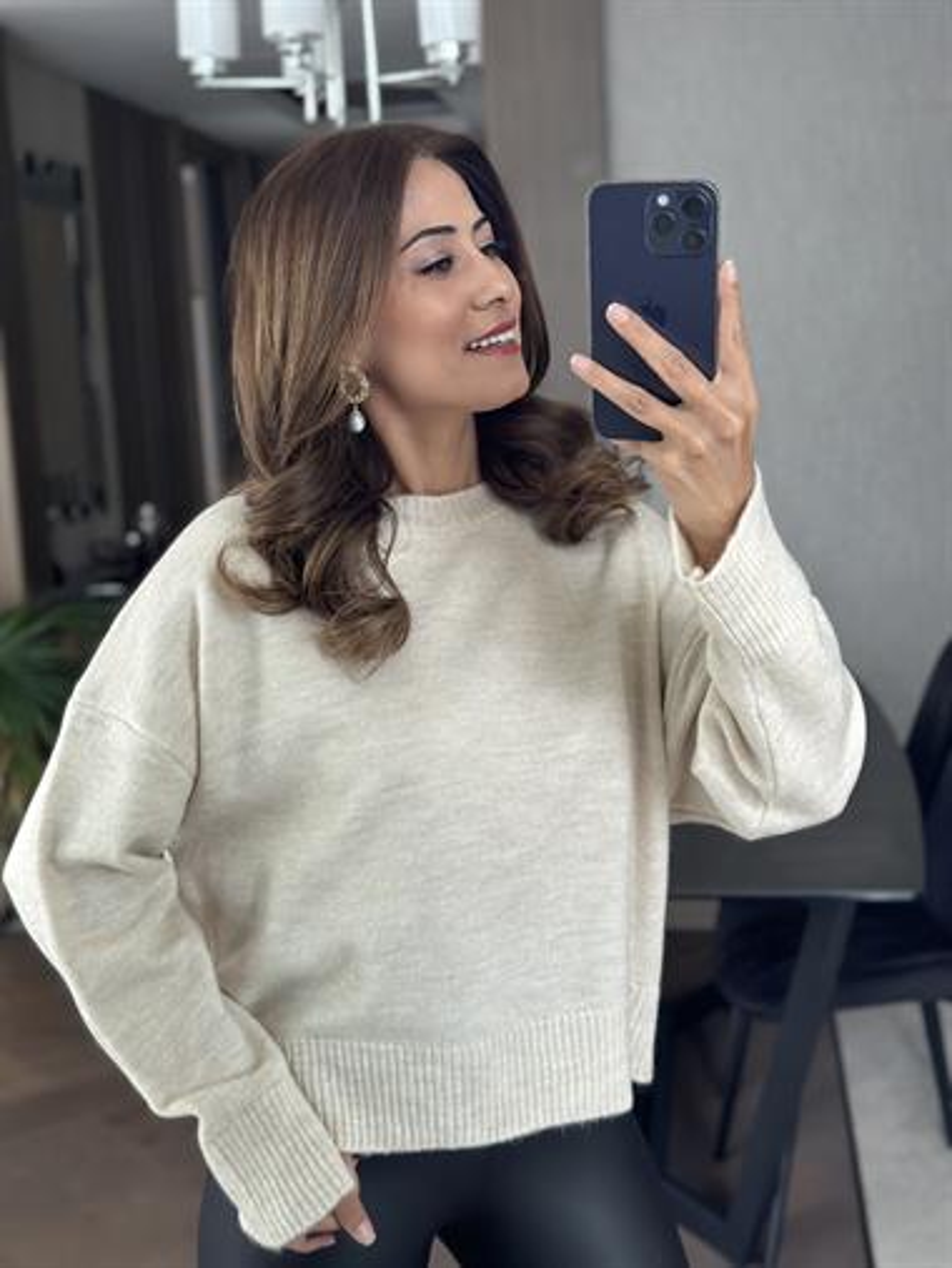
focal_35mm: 48
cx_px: 476
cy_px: 634
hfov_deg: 30.3
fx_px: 1759
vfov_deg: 39.6
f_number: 1.78
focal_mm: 6.86
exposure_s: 1/60
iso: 320
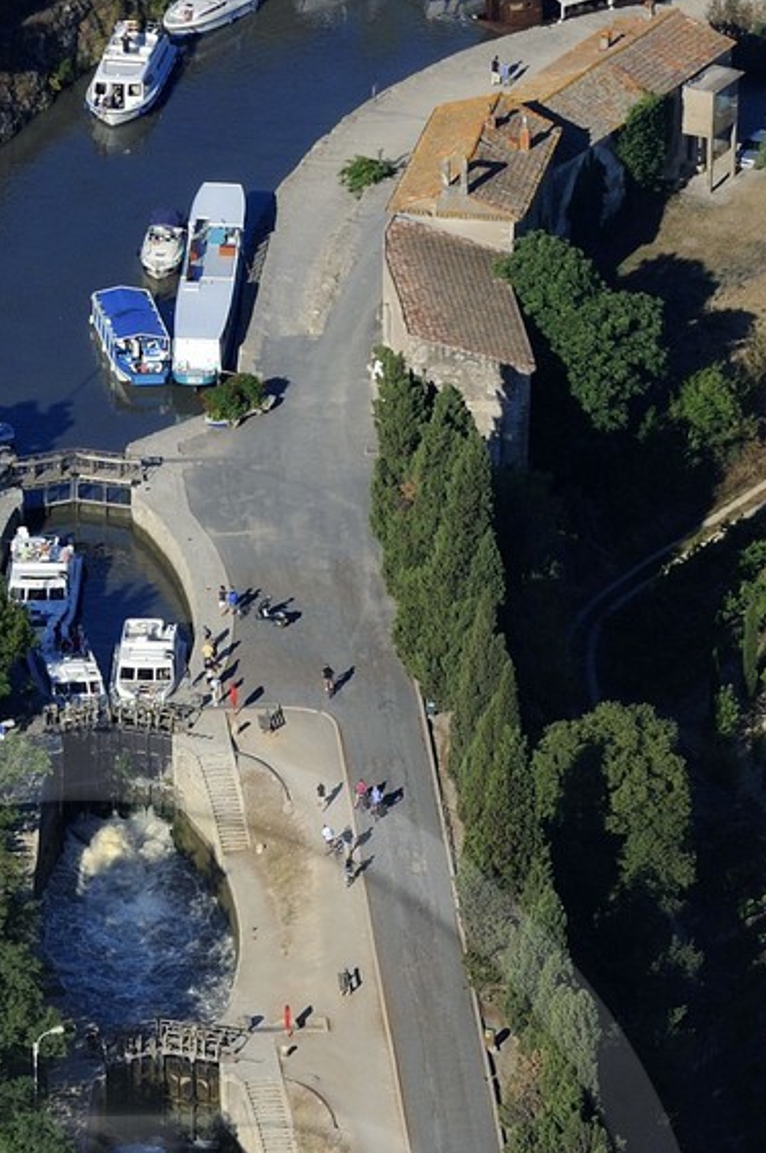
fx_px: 13181
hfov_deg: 3.3
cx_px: 82
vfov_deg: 5.0
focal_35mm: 412
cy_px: 1368
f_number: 9
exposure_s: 1/800
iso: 400
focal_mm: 145
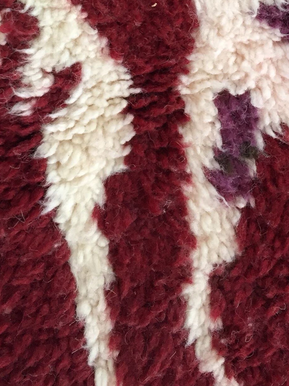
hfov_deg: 19.1
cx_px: 176
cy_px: -73
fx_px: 857
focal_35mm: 77
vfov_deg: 23.3
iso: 100
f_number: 2.2
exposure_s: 1/33
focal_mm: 4.15
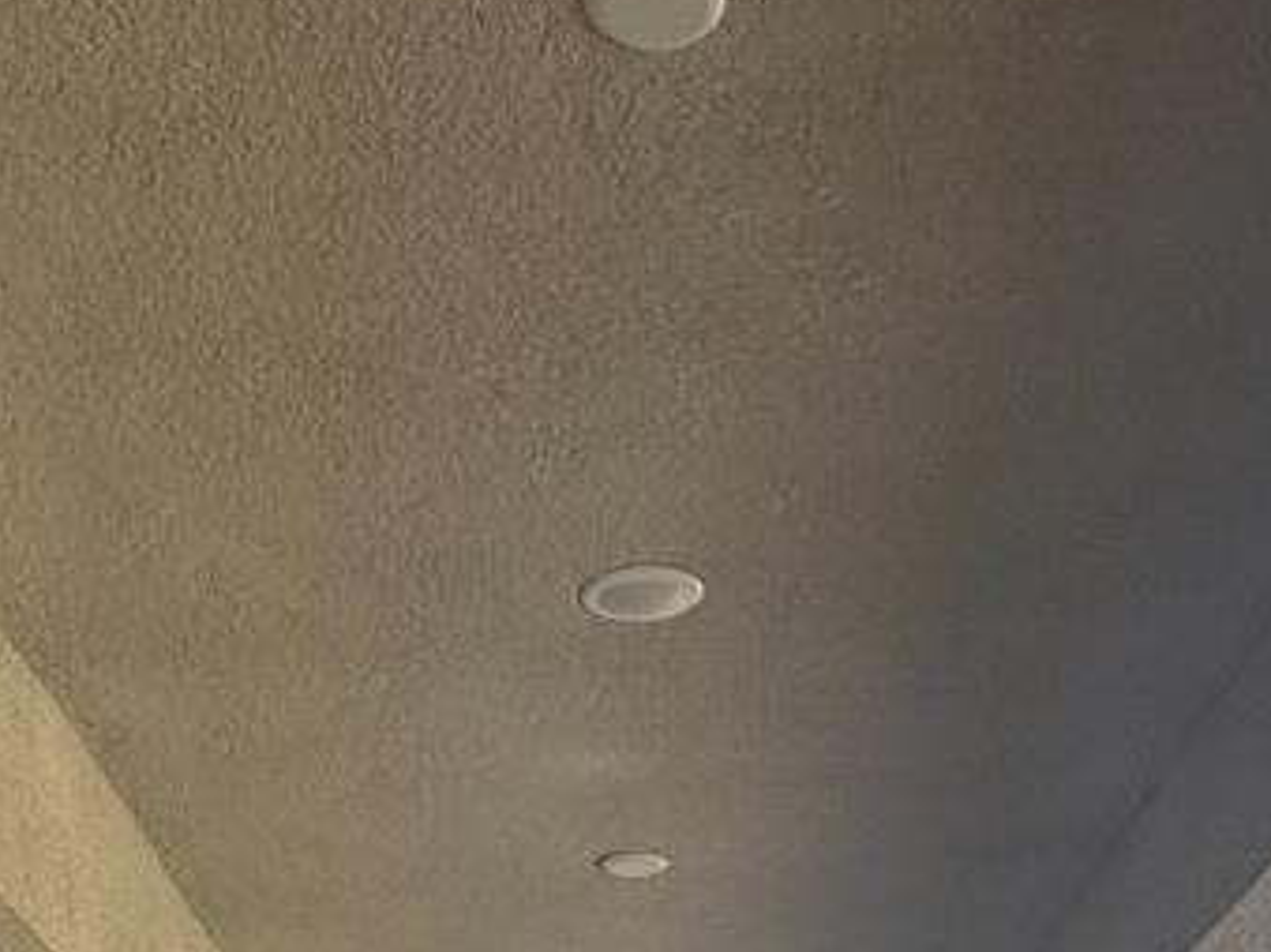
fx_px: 2276
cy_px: 1752
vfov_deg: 18.2
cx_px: 577
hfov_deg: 31.2
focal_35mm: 62
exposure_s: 1/751
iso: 50
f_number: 2.2
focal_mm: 2.22
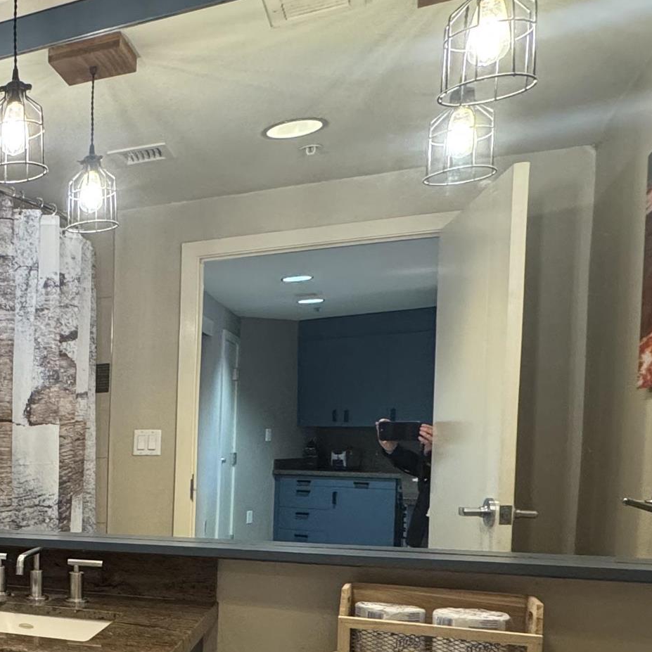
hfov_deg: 32.7
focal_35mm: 41
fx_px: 874
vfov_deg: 39.4
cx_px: -153
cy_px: 516
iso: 320
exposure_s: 1/60
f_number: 2.2
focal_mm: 2.22
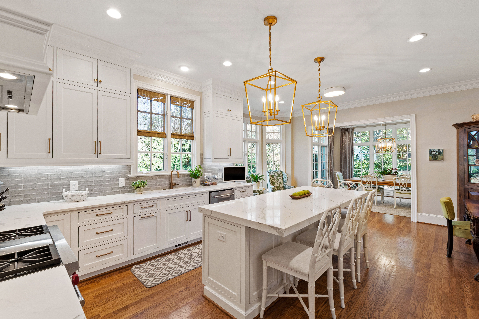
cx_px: 240
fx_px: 200
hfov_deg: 100.4
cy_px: 160
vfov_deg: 77.3
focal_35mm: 15
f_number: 8
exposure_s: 1/2.5
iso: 100
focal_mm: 10
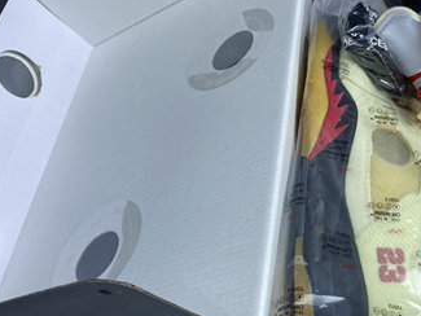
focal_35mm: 56
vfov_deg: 26.1
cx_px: 358
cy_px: 169
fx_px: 681
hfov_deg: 33.0
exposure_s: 1/100
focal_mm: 4.25
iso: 50
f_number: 1.8
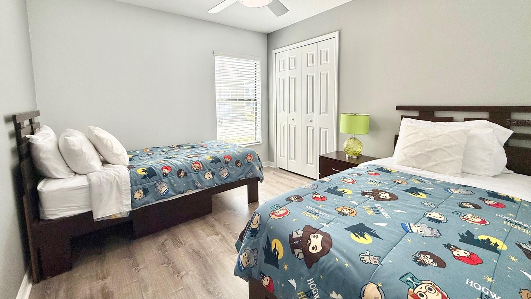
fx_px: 225
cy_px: 122
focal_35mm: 16
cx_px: 261
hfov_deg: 99.4
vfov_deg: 66.5
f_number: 2.2
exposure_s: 1/151
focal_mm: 2.22
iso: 64
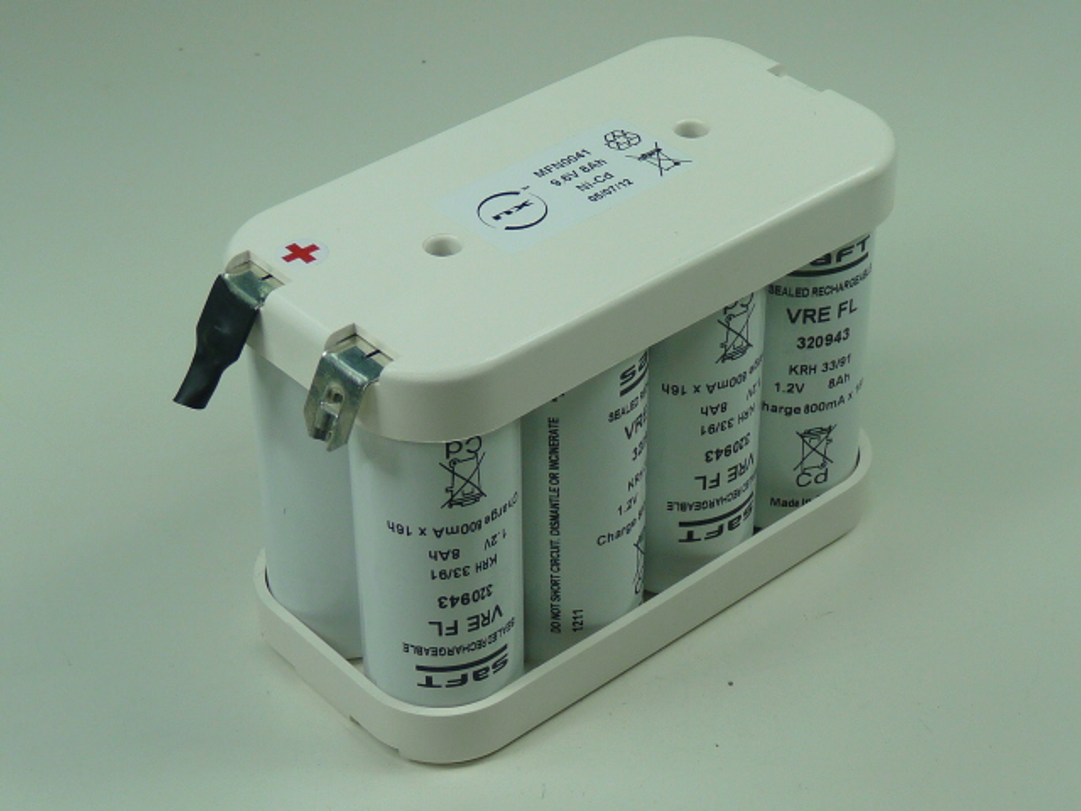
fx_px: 2373
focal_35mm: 76
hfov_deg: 25.7
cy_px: 406
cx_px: 540
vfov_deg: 19.4
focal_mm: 7.6
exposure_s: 1/80
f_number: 3
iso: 100
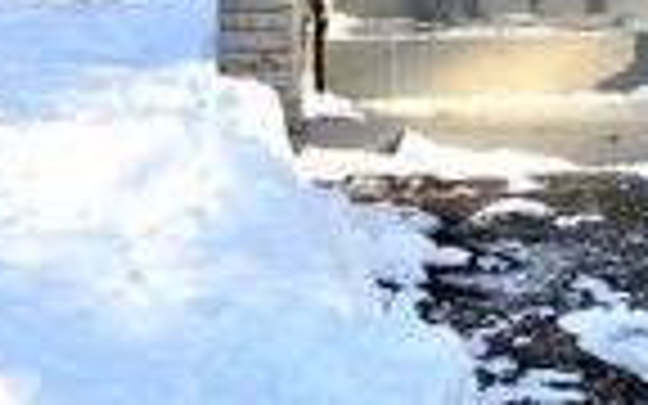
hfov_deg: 20.2
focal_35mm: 101
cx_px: 590
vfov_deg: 12.0
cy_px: -315
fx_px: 1780
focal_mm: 19
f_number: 7.1
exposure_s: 1/320
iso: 320
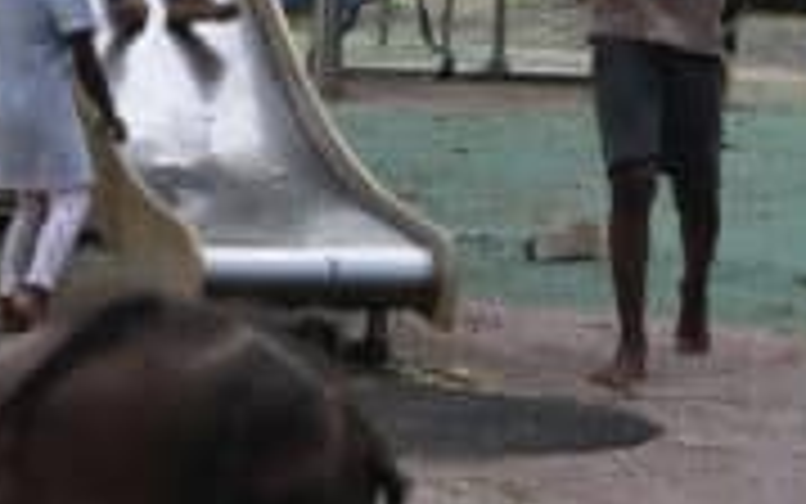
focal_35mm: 178
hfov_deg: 11.5
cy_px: -110
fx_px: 3909
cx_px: -216
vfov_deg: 7.3
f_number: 8
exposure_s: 1/500
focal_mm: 30.5
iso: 400
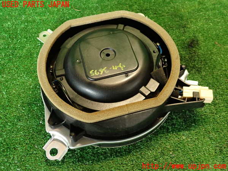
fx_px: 211
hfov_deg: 56.8
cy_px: 86
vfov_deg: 44.2
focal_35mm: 32
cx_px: 114
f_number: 2.4
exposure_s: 1/30
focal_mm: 5.79
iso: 320
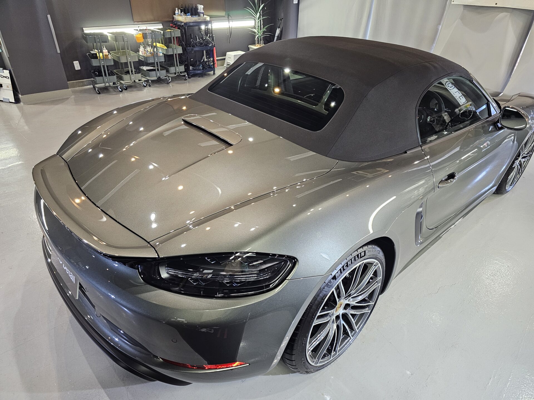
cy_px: 200
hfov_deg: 73.9
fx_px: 355
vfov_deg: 58.9
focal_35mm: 23
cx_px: 267
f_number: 1.7
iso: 320
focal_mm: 6.3
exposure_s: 1/100
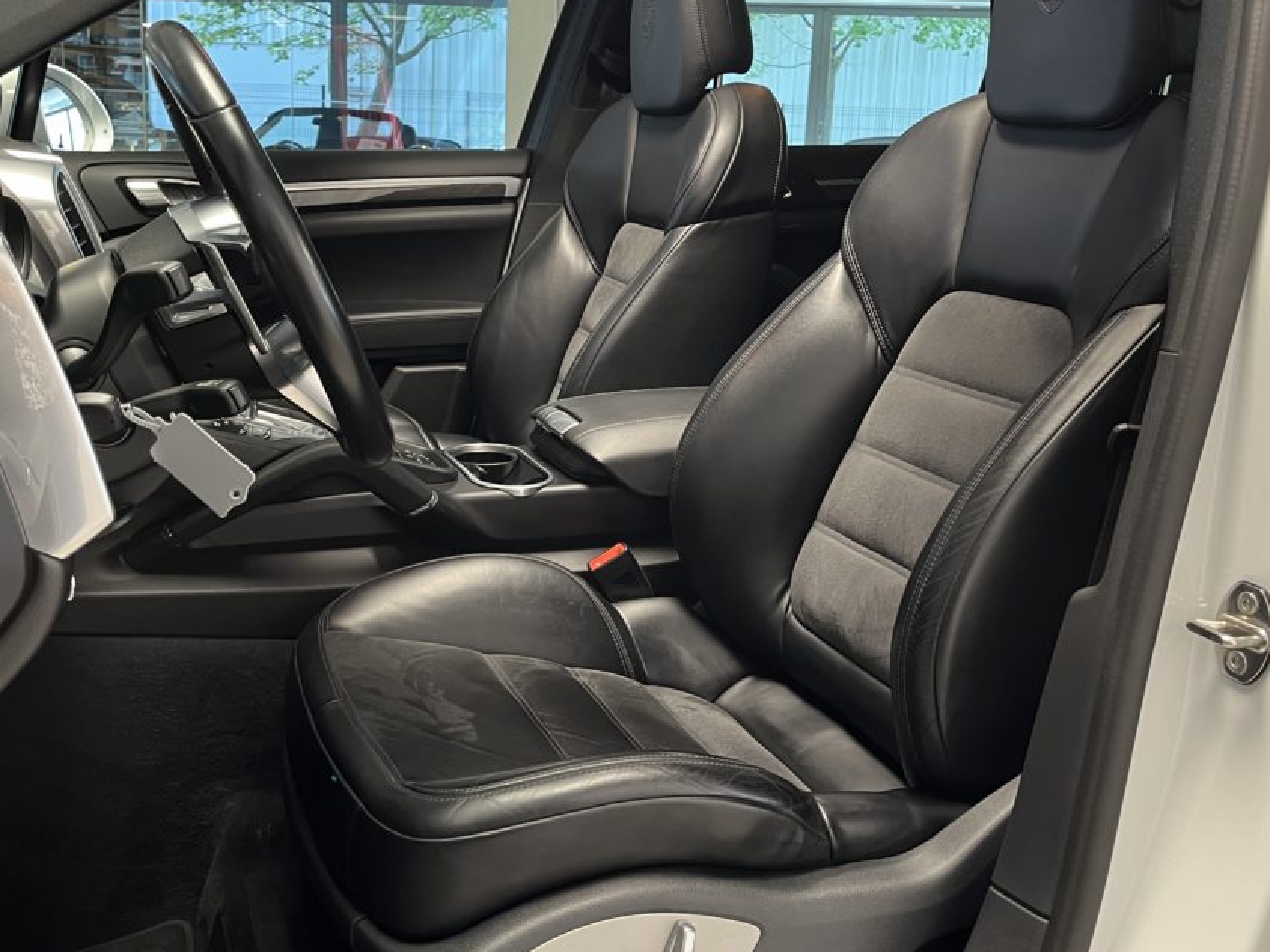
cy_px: 371
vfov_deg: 38.5
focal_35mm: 37
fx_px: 1357
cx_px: 624
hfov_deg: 50.1
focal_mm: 5.1
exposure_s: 1/50
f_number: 1.6
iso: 160
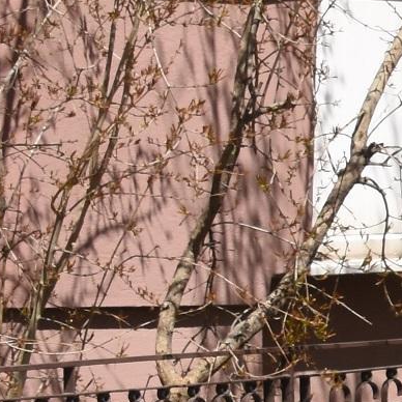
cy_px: 108
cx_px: 1511
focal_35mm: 276
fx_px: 3626
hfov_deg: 5.6
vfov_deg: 6.3
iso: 200
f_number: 9
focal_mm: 28
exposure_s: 1/320
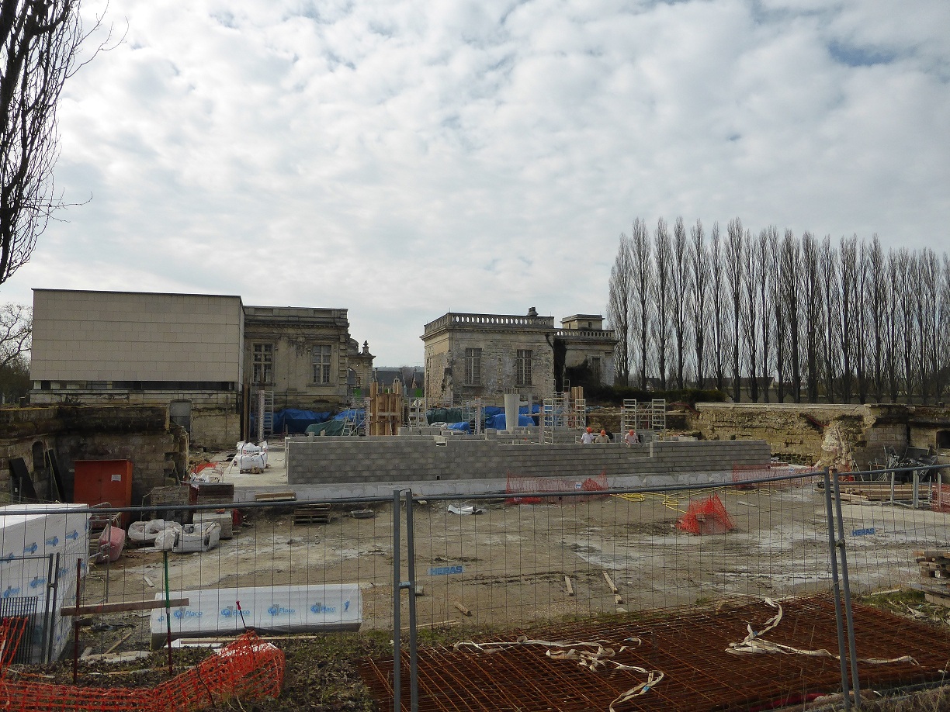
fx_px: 686
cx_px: 475
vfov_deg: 54.9
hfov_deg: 69.4
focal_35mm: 25
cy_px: 356
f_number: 3.3
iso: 160
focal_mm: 4.3
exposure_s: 1/2000
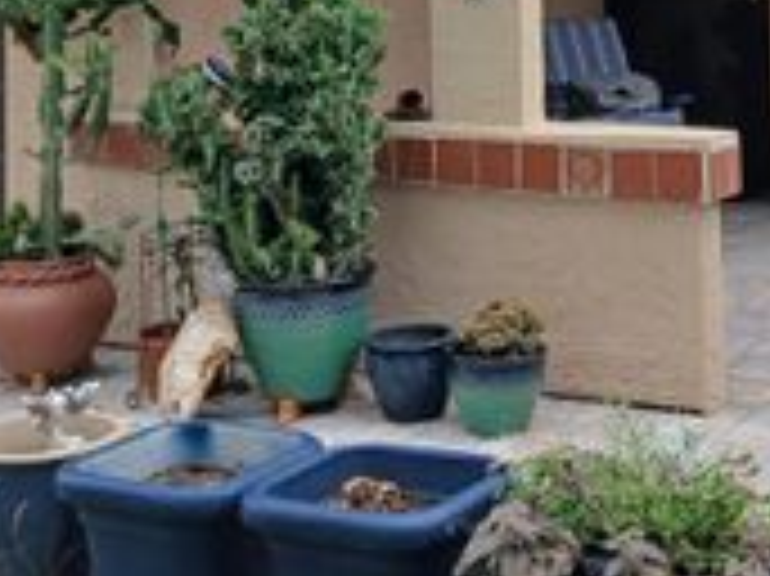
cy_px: -155
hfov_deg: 25.6
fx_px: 1689
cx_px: 504
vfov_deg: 18.2
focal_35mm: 76
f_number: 1.8
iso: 20
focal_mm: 3.98
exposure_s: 1/149
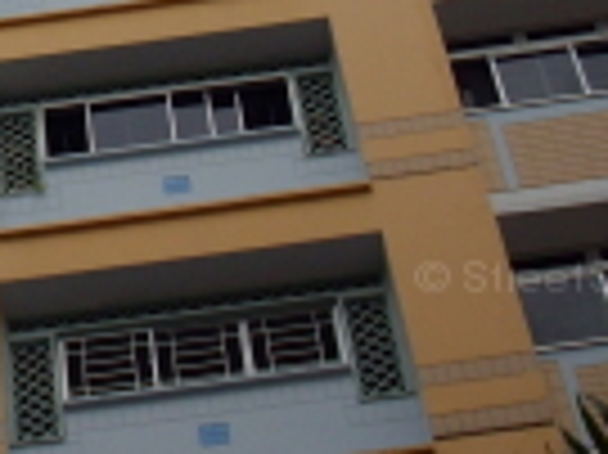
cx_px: -149
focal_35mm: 151
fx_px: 2650
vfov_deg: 9.6
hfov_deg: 12.7
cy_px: -166
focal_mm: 6.2
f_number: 5.6
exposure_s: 1/400
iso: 80
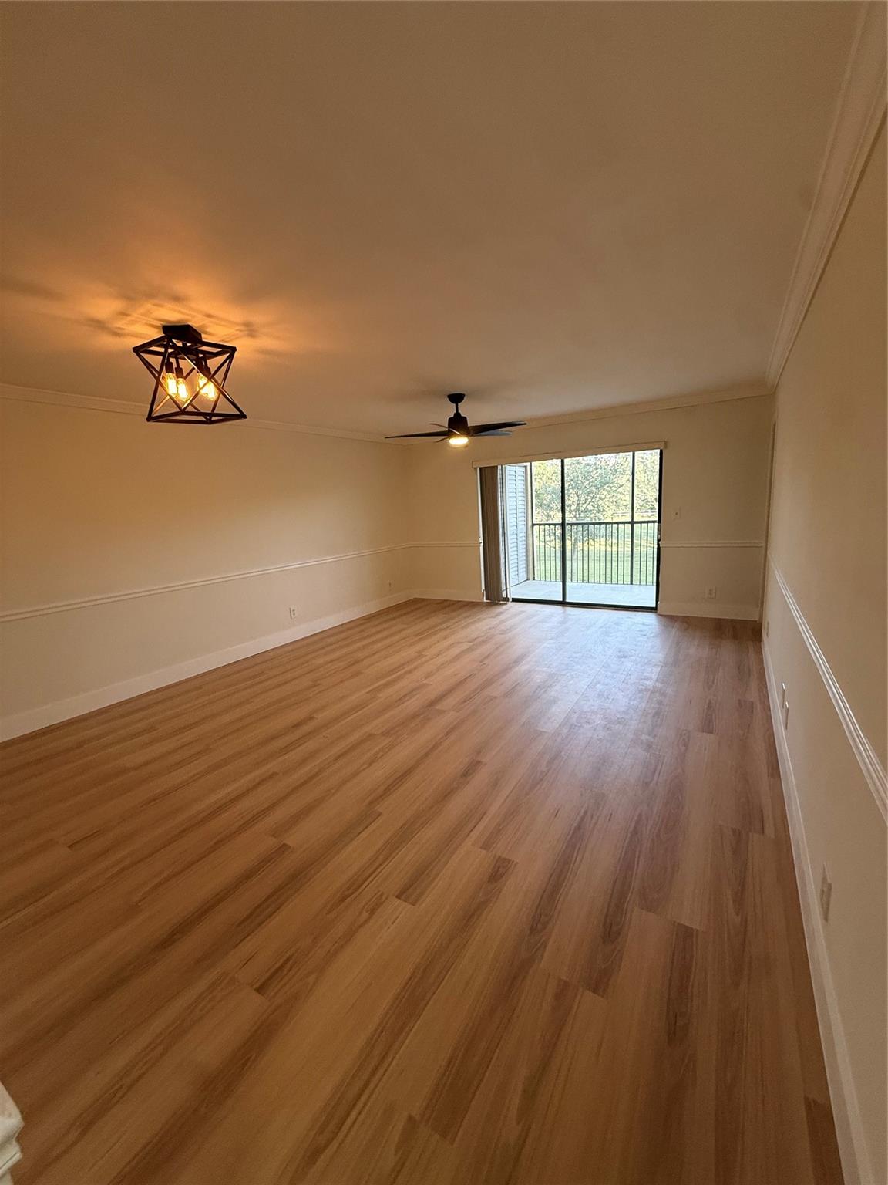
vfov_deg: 102.1
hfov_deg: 85.7
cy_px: 592
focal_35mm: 14
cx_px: 444
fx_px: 479
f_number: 2.2
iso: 200
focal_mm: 2.22
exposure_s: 1/120
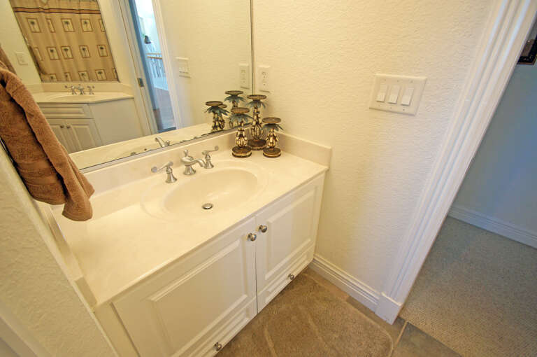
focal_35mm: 15
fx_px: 223
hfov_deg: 100.5
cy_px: 178
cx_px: 268
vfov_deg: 77.2
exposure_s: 1/60
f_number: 4
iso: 320
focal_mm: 10
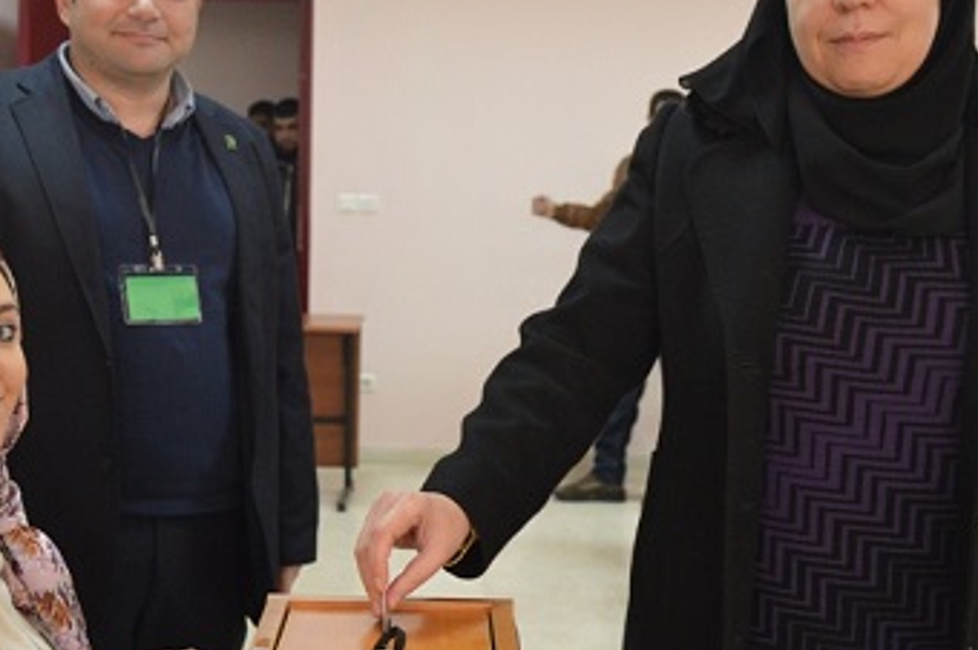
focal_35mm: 61
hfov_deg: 32.9
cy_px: 370
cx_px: 394
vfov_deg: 22.2
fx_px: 1652
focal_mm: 23
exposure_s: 1/60
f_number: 3.8
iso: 1800
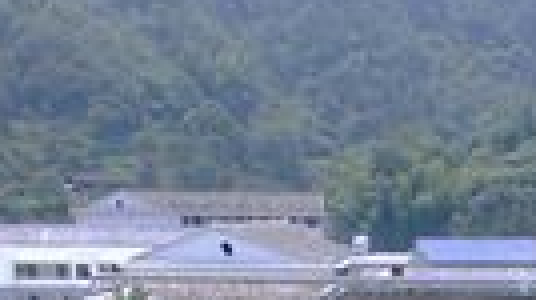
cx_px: 492
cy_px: 632
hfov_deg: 19.8
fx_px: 1505
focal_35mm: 106
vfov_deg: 10.3
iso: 100
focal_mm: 3.61
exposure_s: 1/295
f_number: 2.8
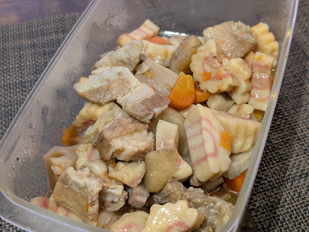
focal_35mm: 49
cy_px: 116
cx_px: 154
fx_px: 438
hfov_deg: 38.9
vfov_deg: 29.7
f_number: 1.68
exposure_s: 1/110
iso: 1369
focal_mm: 6.9
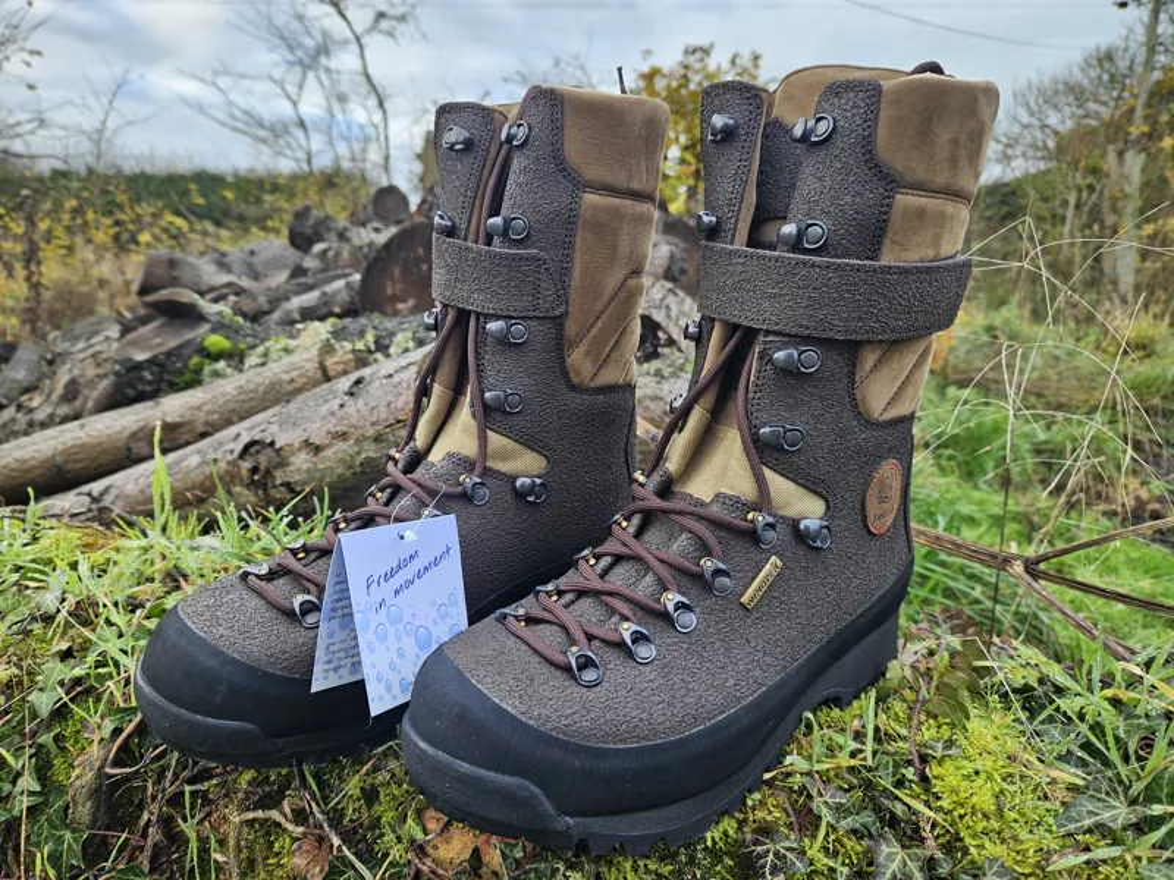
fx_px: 780
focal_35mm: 23
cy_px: 440
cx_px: 587
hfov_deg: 73.9
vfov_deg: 58.9
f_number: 1.8
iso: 25
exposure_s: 1/100
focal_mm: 5.4
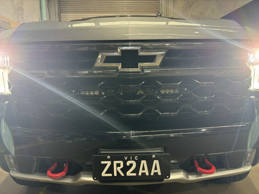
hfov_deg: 71.6
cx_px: 130
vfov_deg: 56.8
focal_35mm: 24
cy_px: 97
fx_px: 180
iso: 200
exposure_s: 1/62
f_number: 1.78
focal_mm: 6.76
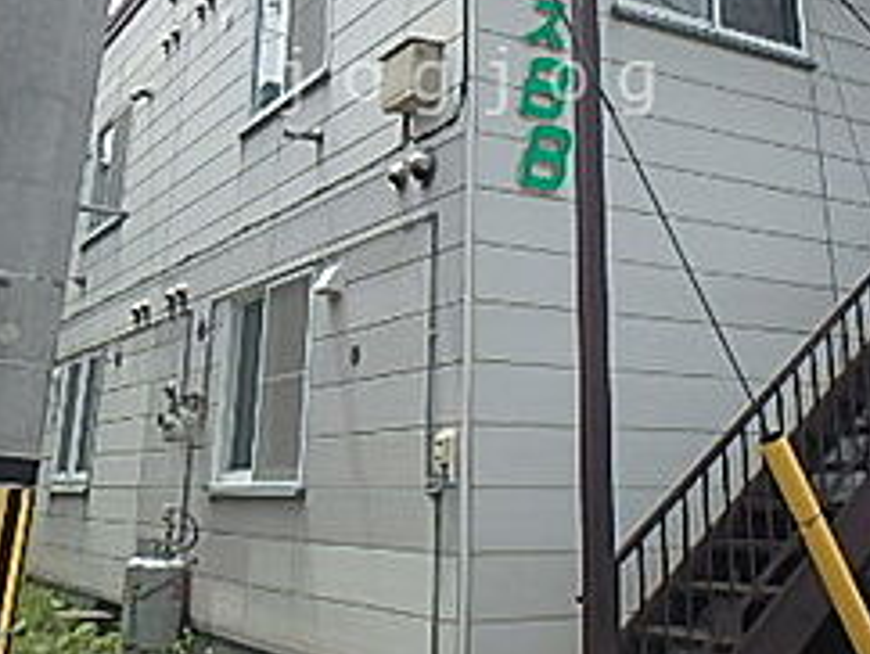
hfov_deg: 42.9
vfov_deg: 31.6
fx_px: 1107
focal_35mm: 44
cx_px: 475
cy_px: 81
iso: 125
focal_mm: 3.7
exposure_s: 1/800
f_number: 3.5
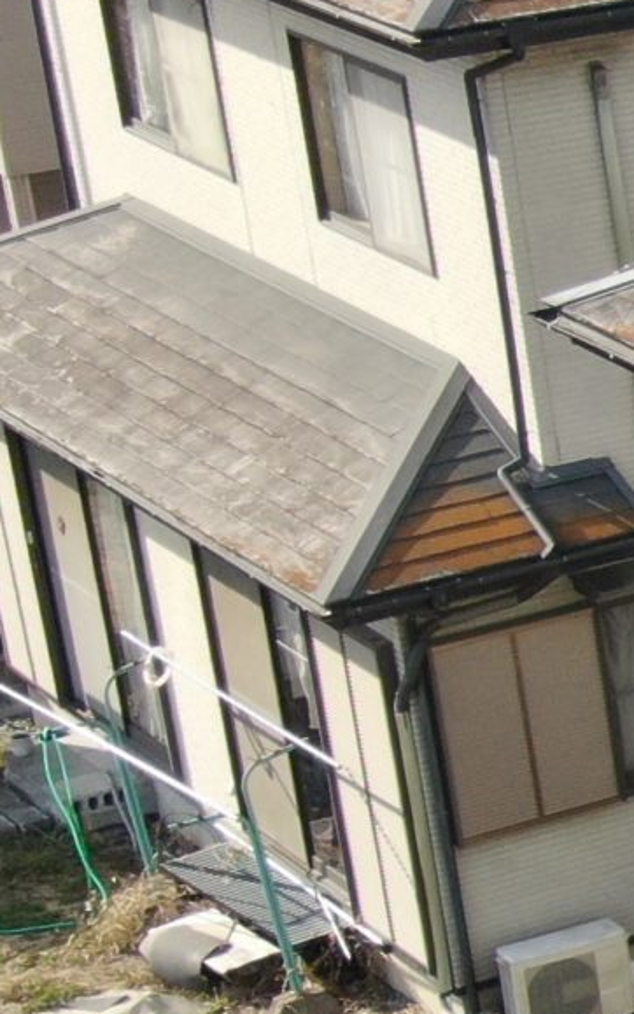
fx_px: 4533
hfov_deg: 6.9
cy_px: 816
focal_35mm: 164
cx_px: 2144
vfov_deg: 12.7
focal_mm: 5.94
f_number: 3.3
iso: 110
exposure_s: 1/400
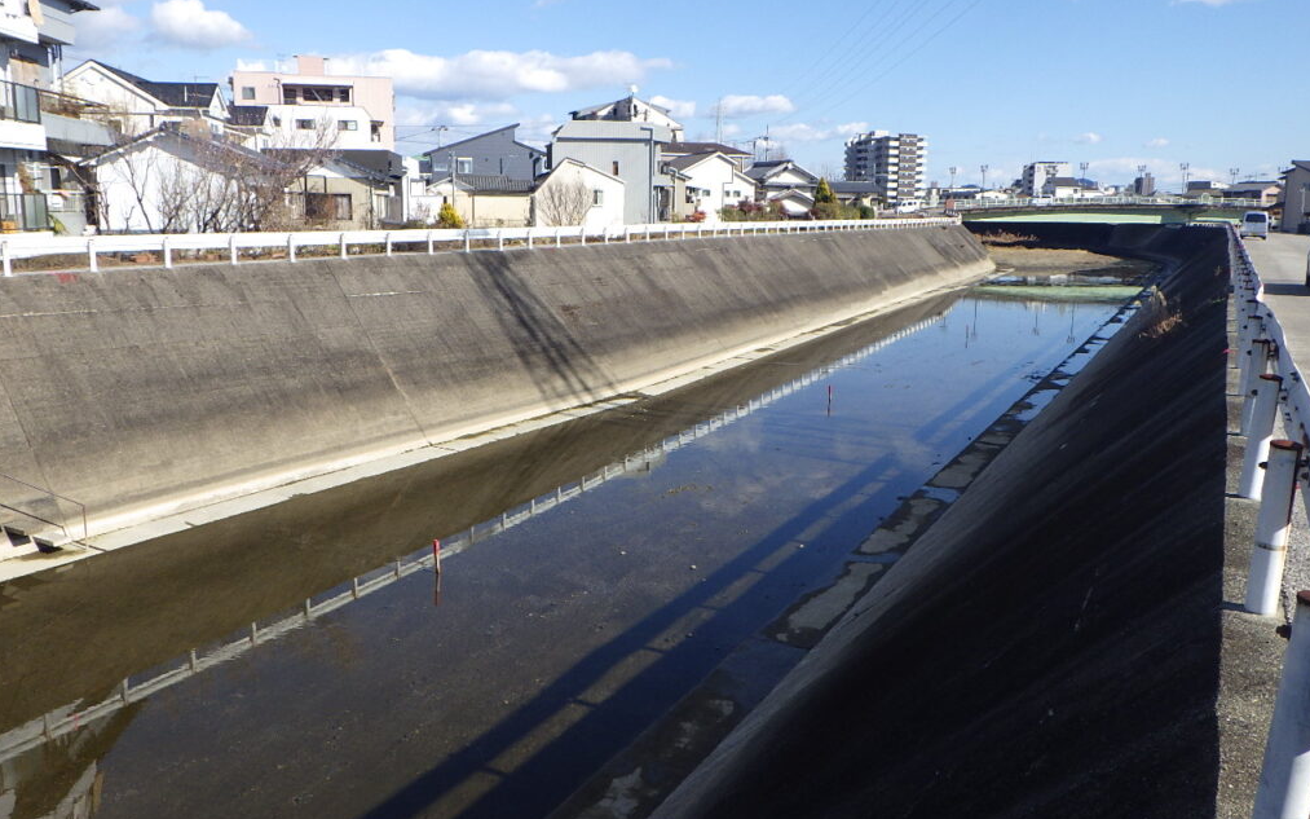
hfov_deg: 62.9
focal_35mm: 30
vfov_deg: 41.8
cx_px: 654
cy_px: 400
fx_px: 1071
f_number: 4.2
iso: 125
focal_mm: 5
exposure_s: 1/800
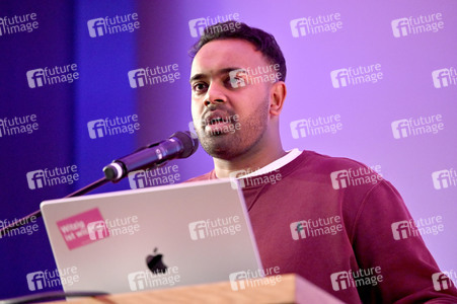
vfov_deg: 6.9
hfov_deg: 10.3
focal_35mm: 200
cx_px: 228
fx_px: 2537
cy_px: 152
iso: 5000
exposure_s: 1/200
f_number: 2.8
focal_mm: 200
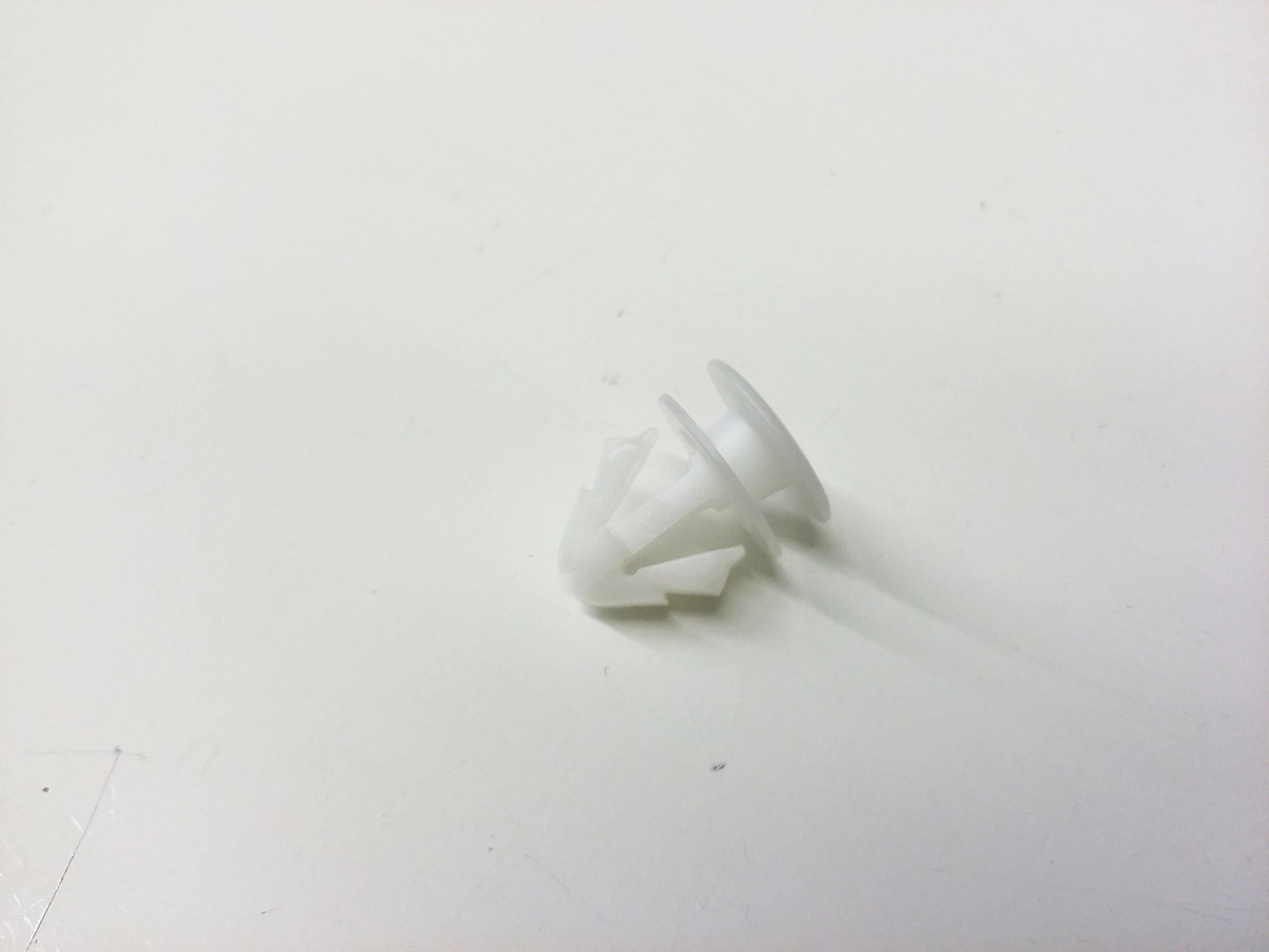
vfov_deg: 44.2
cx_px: 634
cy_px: 476
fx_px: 1173
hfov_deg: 56.8
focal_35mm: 32
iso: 320
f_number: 2.4
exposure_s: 1/30
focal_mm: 3.4
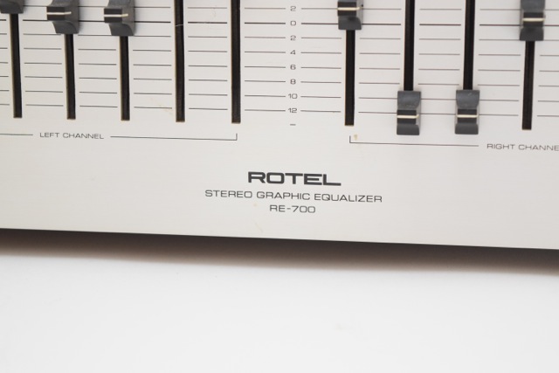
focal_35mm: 82
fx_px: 1281
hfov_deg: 24.6
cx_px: 280
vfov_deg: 16.6
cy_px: 186
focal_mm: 55
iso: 1600
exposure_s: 1/125
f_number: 5.6
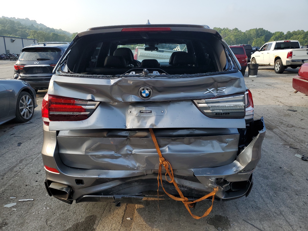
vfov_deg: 53.1
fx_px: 231
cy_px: 116
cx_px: 154
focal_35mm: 26
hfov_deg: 67.3
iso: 50
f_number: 1.5
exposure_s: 1/1111
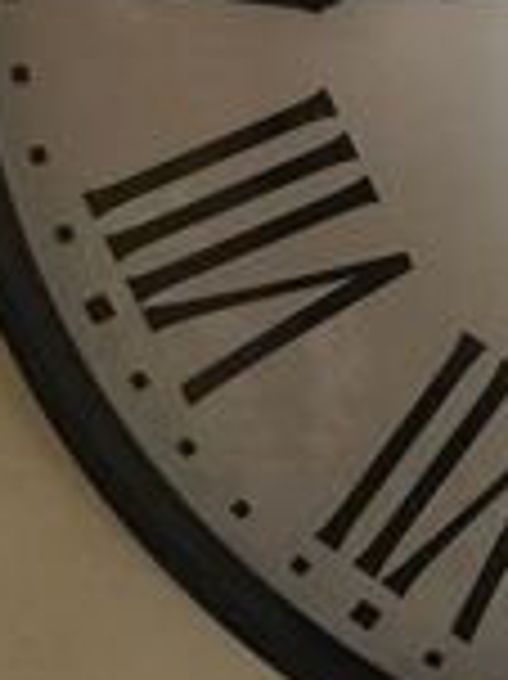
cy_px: 23
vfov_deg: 15.8
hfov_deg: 11.4
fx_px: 2410
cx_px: 836
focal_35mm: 123
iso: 125
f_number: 2.2
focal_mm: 4.15
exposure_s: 1/17
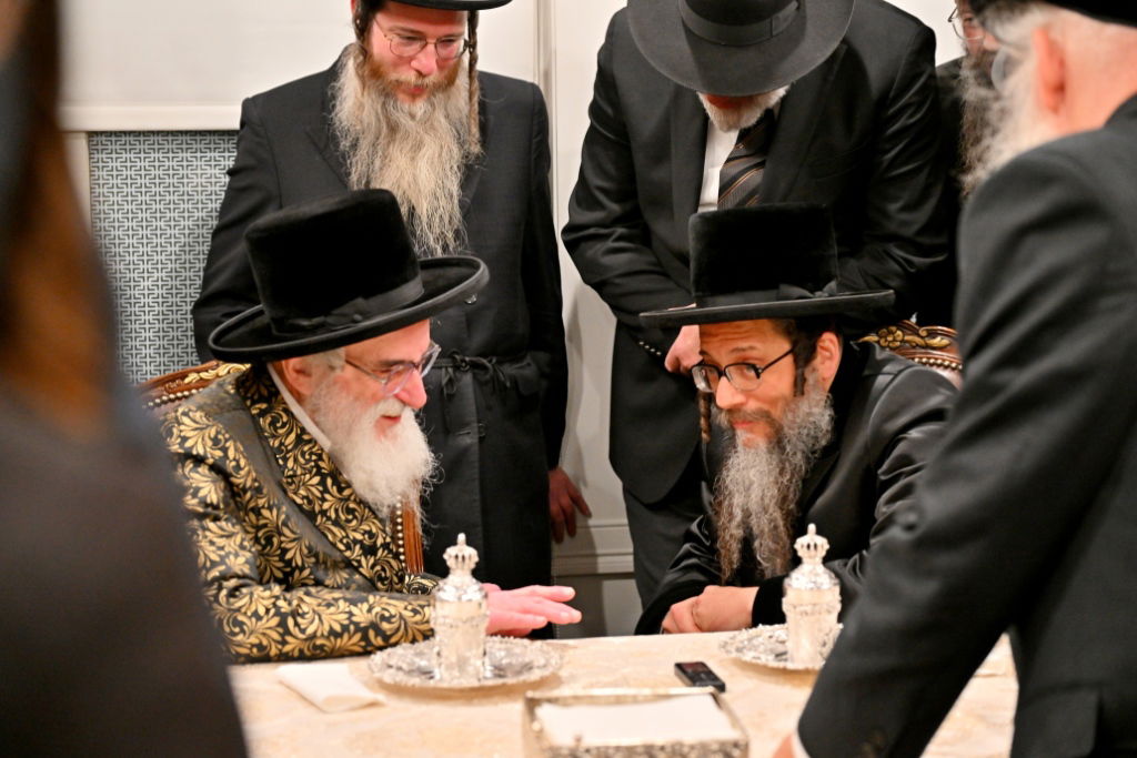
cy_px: 379
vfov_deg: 18.7
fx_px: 2306
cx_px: 568
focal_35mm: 73
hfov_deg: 27.7
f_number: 4
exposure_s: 1/160
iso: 1250
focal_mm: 73
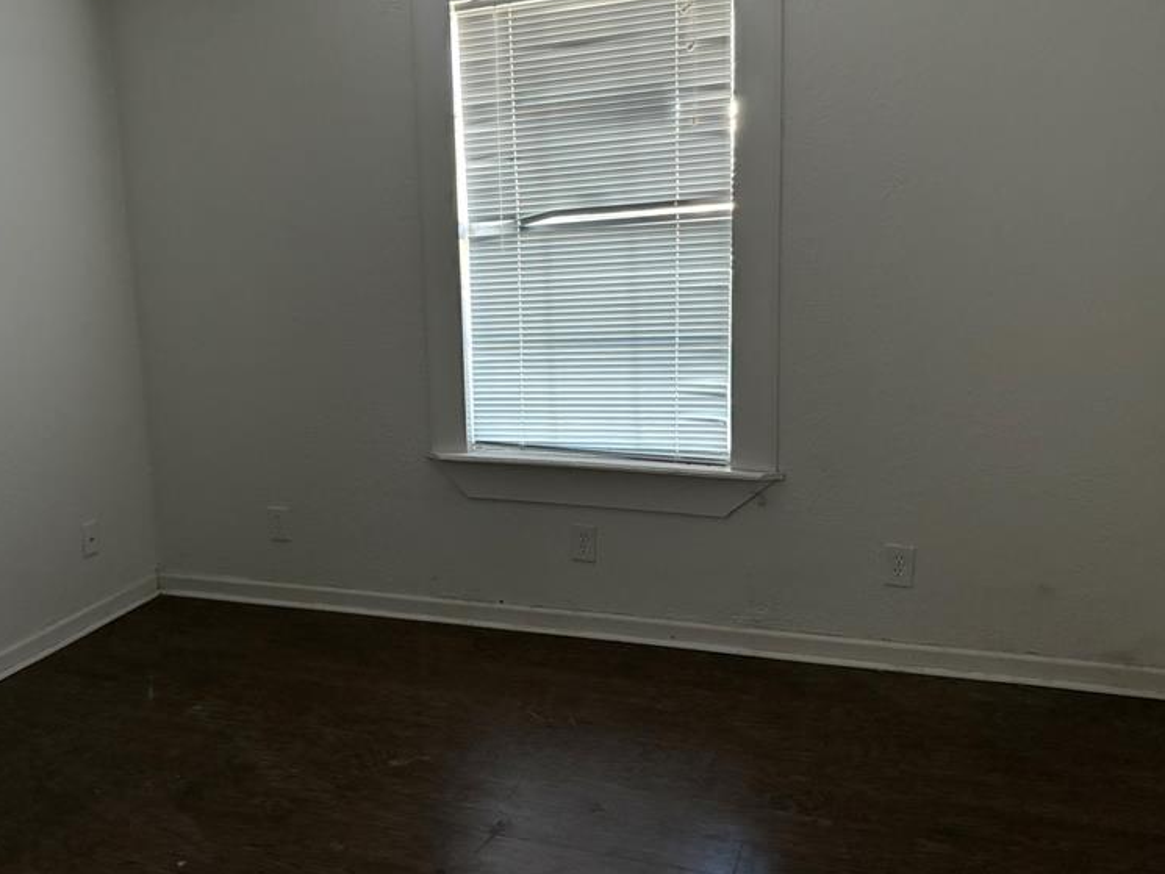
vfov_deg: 42.9
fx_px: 1111
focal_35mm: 33
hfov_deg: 54.8
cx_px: 443
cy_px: 400
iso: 800
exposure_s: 1/42
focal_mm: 6.76
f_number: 1.78
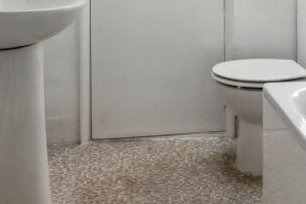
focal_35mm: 50
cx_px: 194
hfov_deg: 39.3
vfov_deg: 23.9
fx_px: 425
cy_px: -57
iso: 200
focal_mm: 10
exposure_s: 1/640
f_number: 3.2
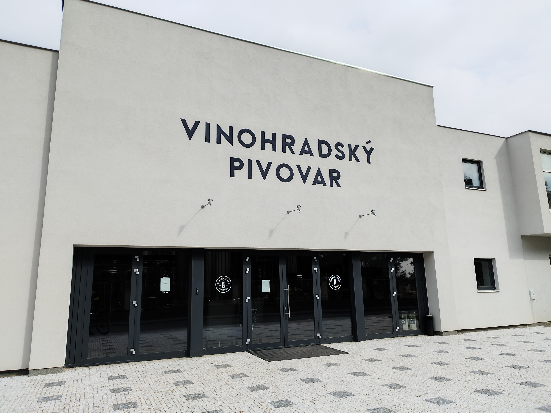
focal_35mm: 24
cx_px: 276
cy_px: 206
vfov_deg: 56.8
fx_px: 382
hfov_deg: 71.6
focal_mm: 5.89
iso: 50
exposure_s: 1/393
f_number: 1.89
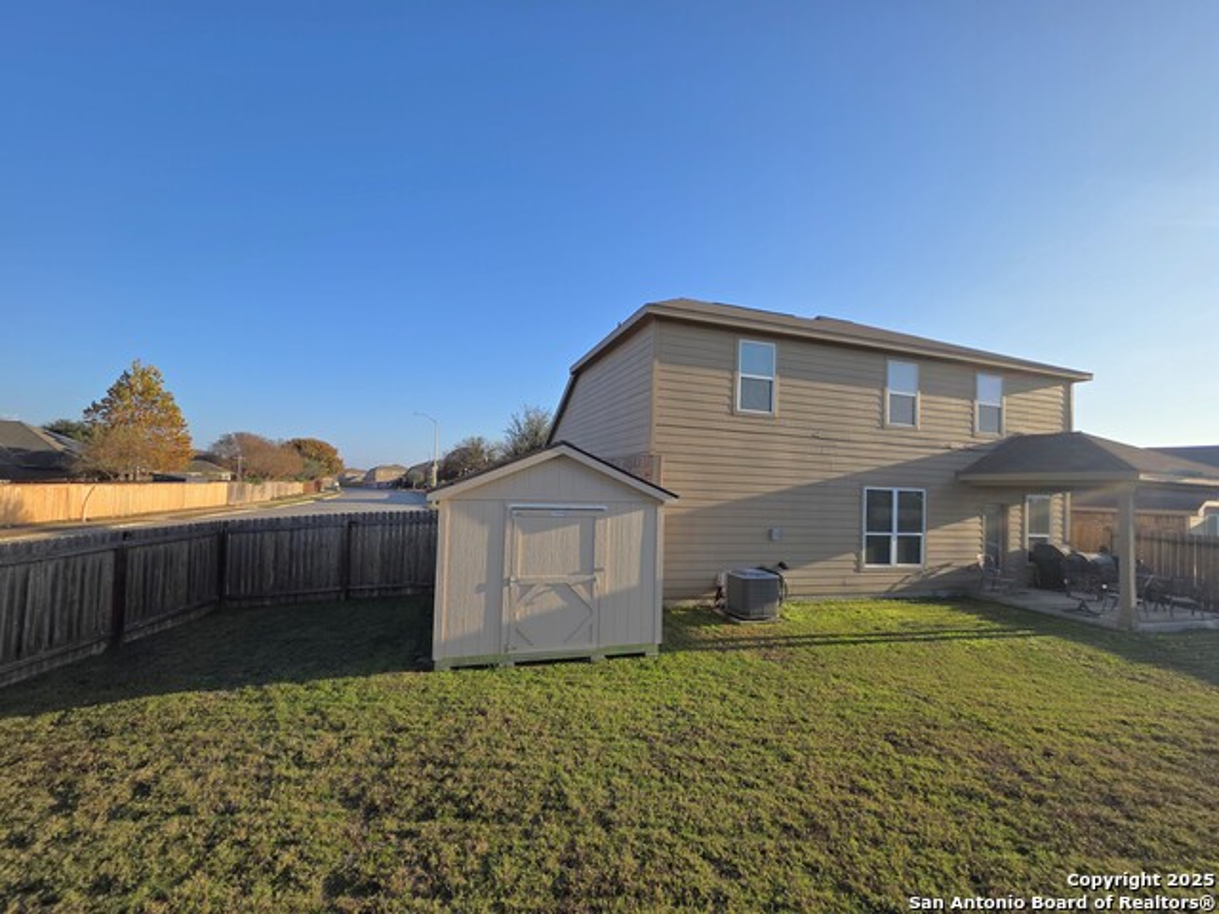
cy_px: 457
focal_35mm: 13
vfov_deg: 89.9
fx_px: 458
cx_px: 610
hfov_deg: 106.2
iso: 40
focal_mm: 2.2
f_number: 1.9
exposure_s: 1/1513
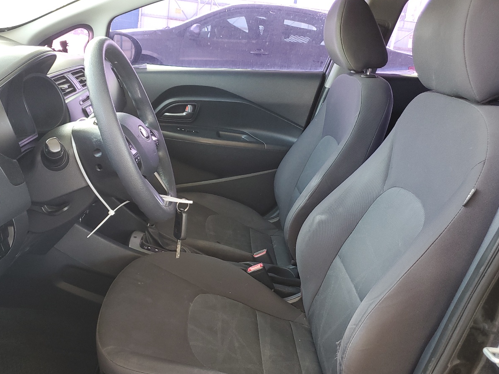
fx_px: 504
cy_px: 221
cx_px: 211
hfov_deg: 52.4
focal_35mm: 35
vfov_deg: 40.5
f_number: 1.5
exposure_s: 1/60.2
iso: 81
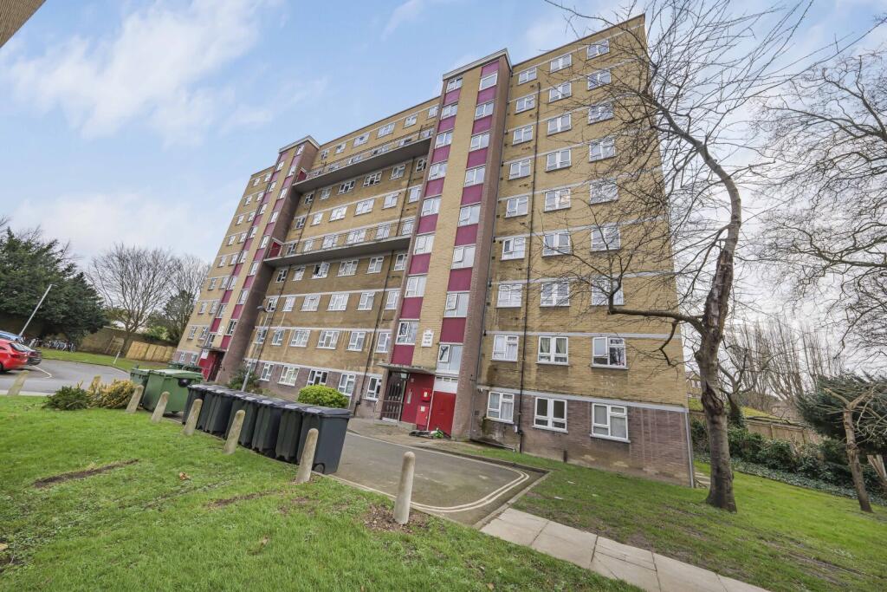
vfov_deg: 90.0
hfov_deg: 112.6
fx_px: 296
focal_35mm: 12
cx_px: 444
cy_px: 296
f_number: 10
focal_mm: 12
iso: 320
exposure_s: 1/60
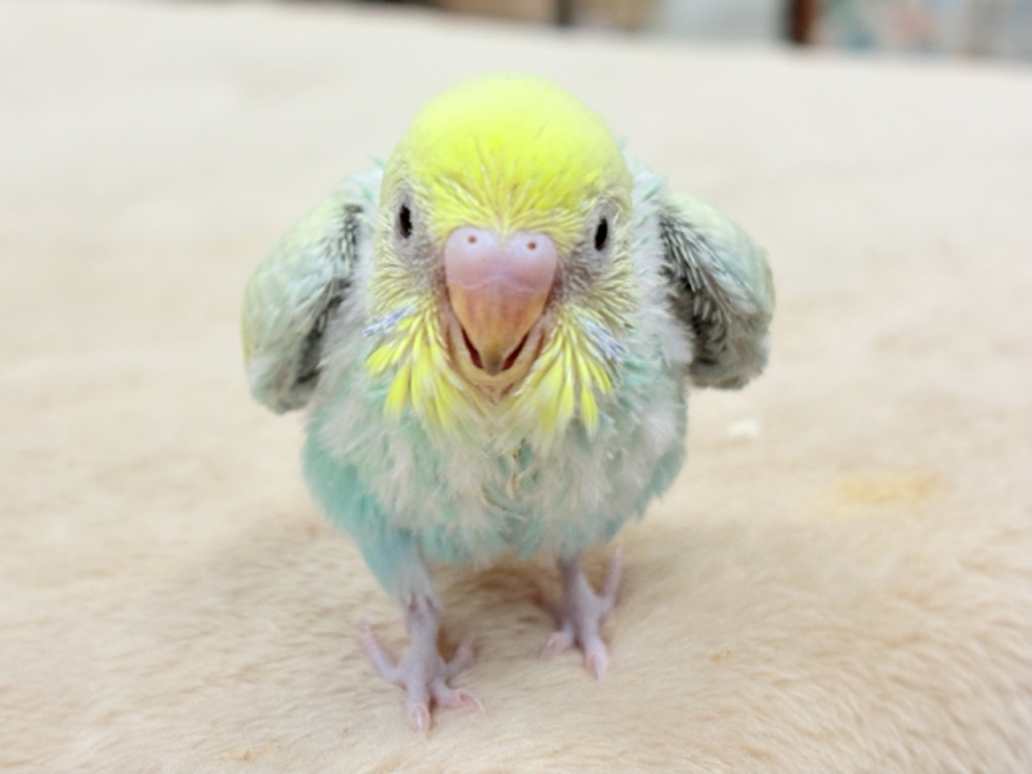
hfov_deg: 36.8
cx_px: 516
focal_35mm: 52
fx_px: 1550
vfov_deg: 28.0
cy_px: 387
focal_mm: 5.96
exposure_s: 1/121
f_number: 1.6
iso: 40
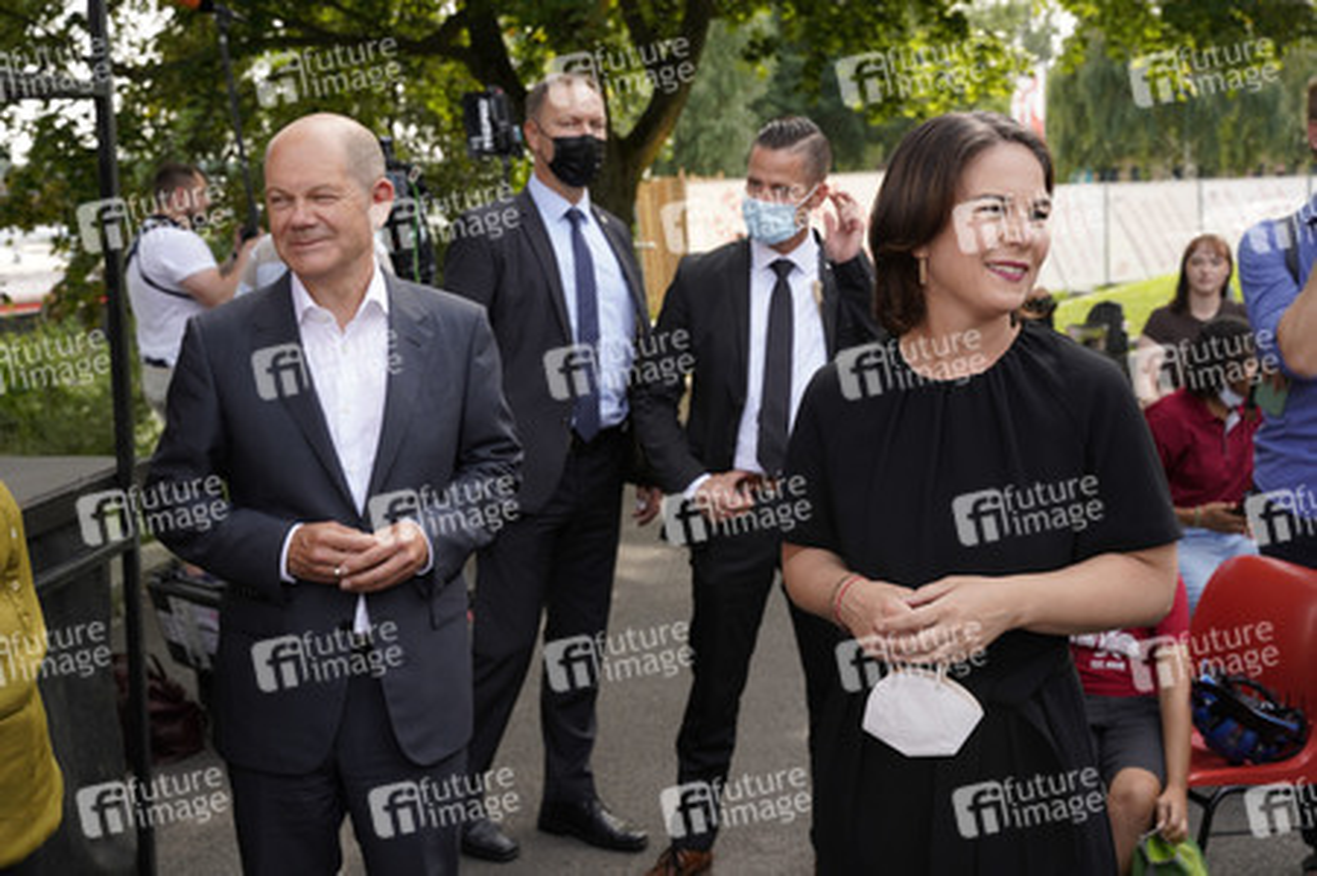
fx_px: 1499
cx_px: 658
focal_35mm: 41
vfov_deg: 32.6
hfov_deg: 47.4
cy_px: 438
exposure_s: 1/160
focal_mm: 41
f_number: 6.3
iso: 250
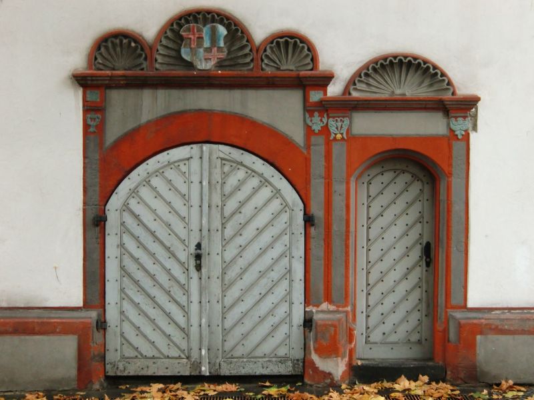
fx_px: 1003
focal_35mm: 65
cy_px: 200
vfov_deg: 22.6
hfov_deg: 29.8
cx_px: 267
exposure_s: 1/60
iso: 320
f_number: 4.4
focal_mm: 11.6
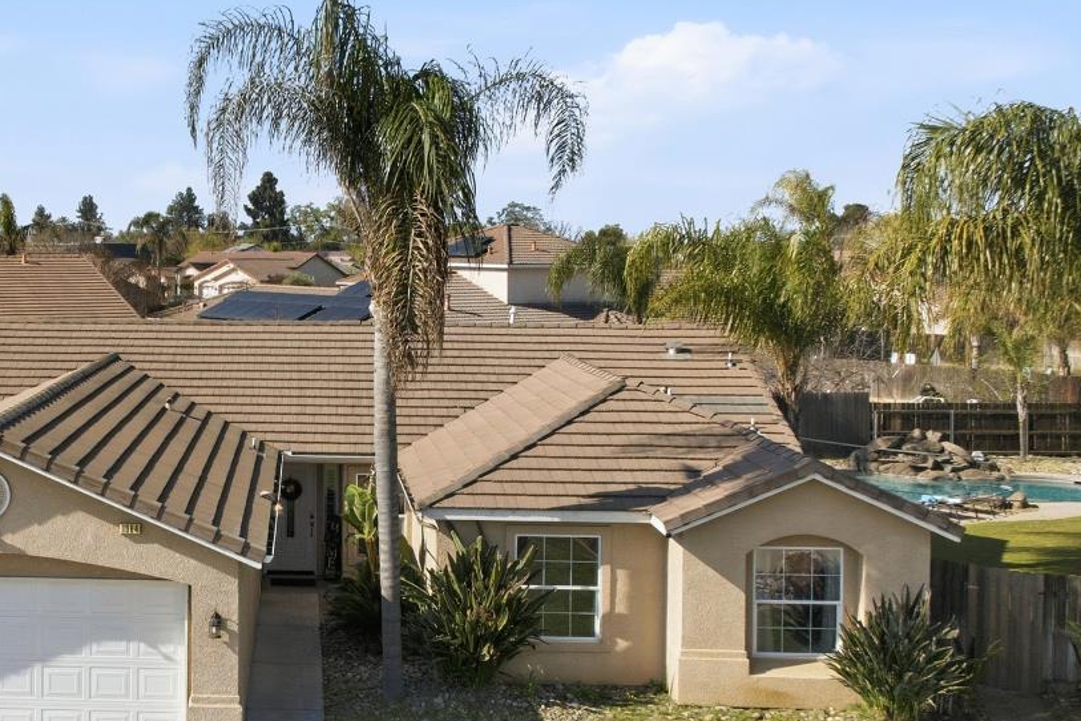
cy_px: 583
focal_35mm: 46
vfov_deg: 28.6
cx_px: 227
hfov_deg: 41.1
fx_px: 1381
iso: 200
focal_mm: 12.3
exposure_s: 1/5000
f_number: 2.8
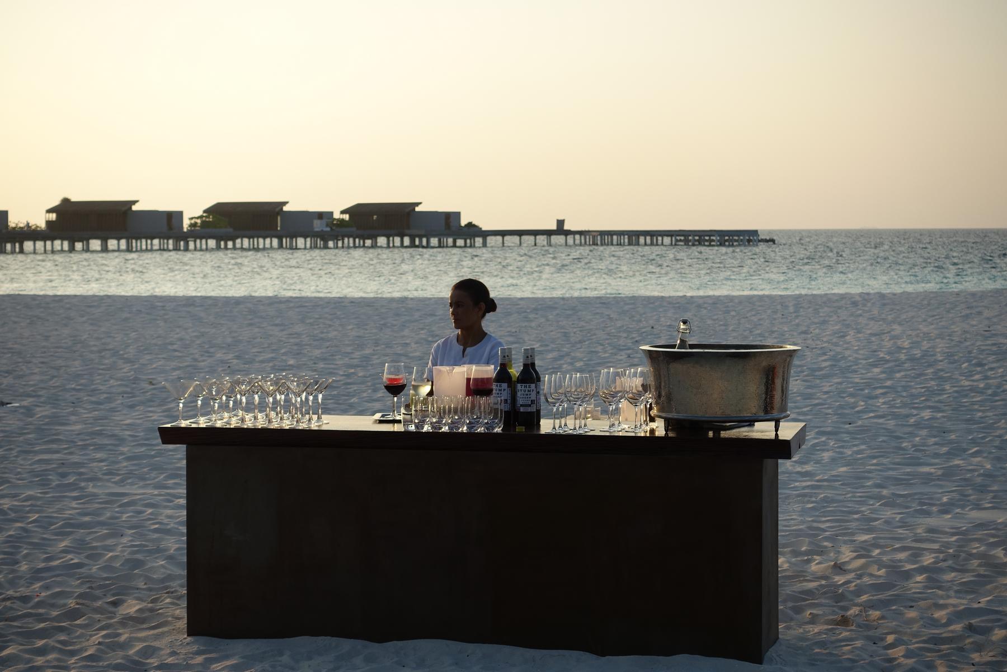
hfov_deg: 29.2
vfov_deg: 19.7
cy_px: 336
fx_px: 1930
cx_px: 504
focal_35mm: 69
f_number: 4
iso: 125
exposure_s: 1/640
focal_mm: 25.15
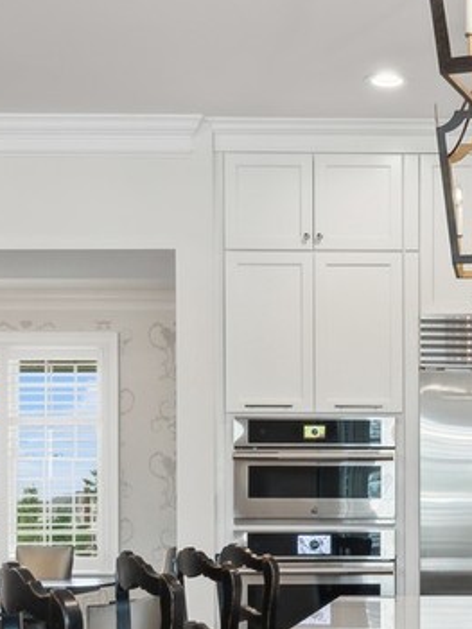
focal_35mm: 71
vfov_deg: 26.7
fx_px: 1292
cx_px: 481
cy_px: 541
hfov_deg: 20.0
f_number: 9.5
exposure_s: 1/15
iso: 200
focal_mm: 16
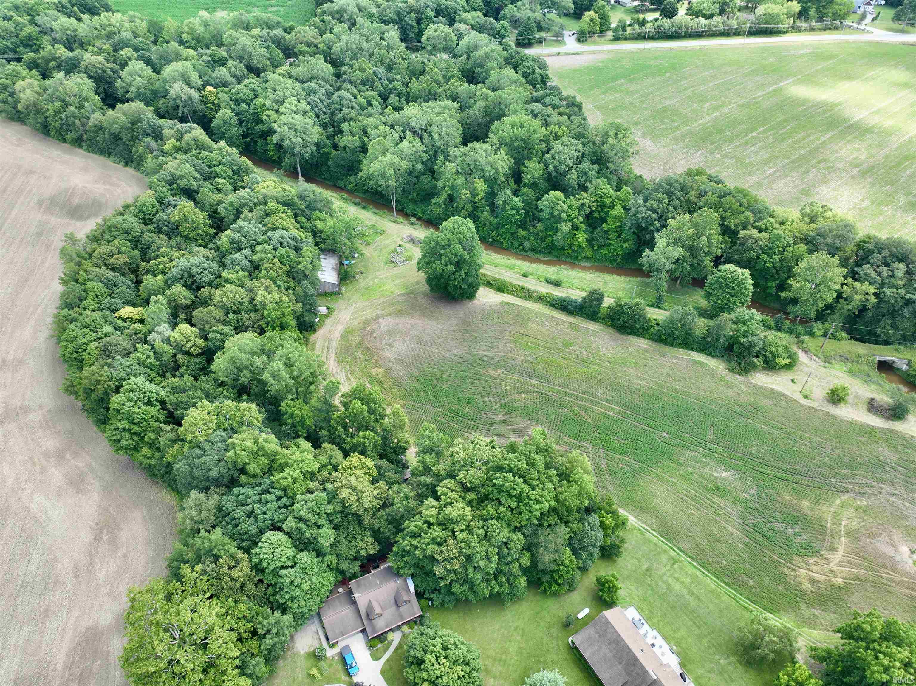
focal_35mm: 24
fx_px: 635
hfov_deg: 71.6
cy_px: 343
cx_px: 458
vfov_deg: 56.8
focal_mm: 12.29
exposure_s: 1/320
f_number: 2.8
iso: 100
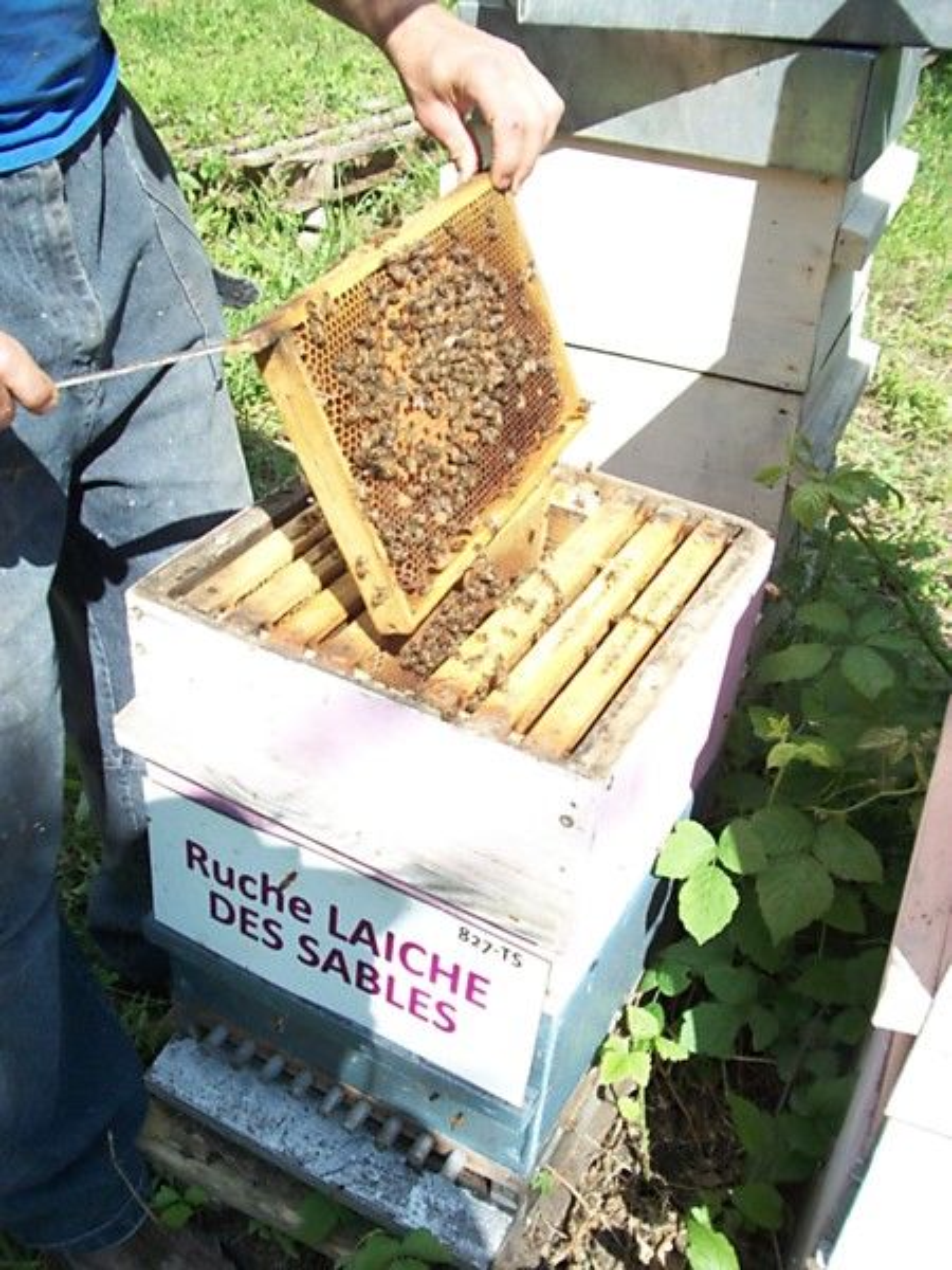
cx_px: 476
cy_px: 635
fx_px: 1173
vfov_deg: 56.8
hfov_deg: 44.2
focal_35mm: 32
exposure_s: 1/500
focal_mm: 5.7
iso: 80
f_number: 2.9
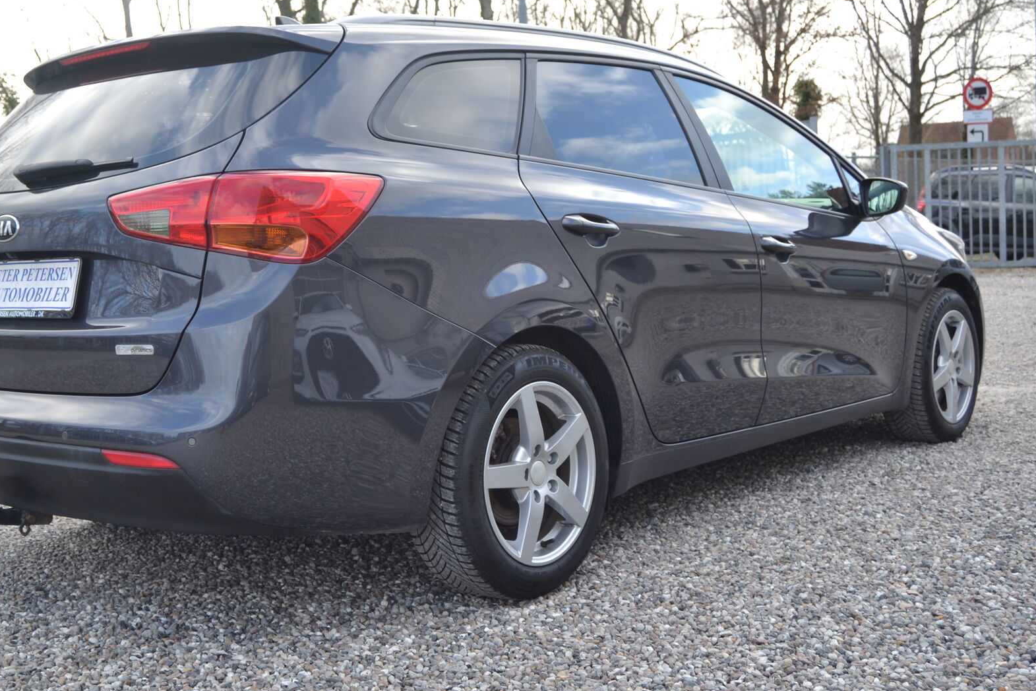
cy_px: 307
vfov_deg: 30.5
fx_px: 1266
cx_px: 426
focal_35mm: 44
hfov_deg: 44.3
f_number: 5.6
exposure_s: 1/125
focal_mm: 24
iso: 125
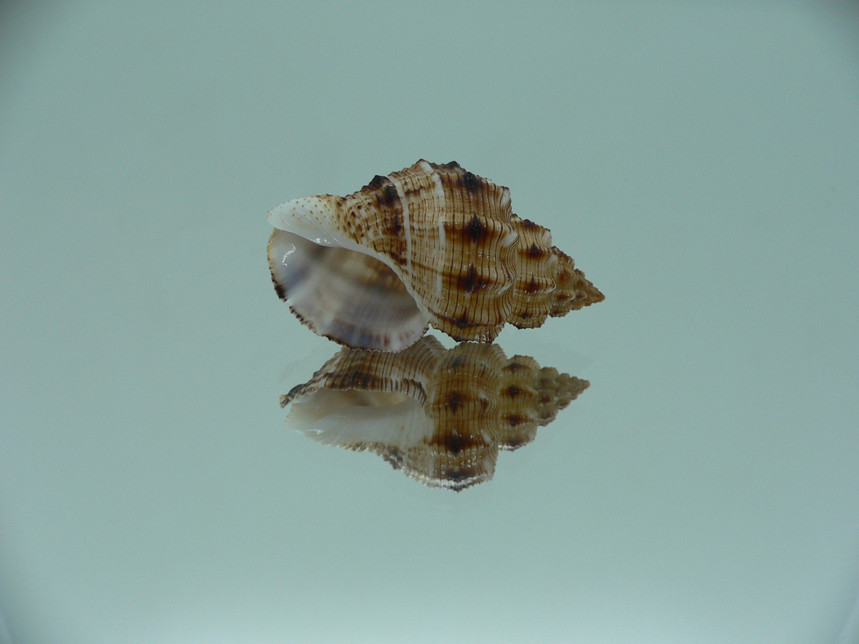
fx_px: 869
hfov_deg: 52.6
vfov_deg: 40.7
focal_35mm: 35
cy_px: 322
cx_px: 430
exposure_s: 1/60
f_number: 2.8
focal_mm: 4.6
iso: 80
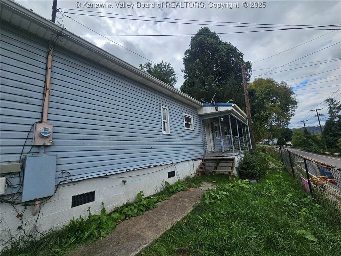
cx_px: 170
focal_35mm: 13
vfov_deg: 89.9
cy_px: 128
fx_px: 128
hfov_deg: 106.2
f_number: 2.2
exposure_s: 1/2082
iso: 50
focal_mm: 2.2
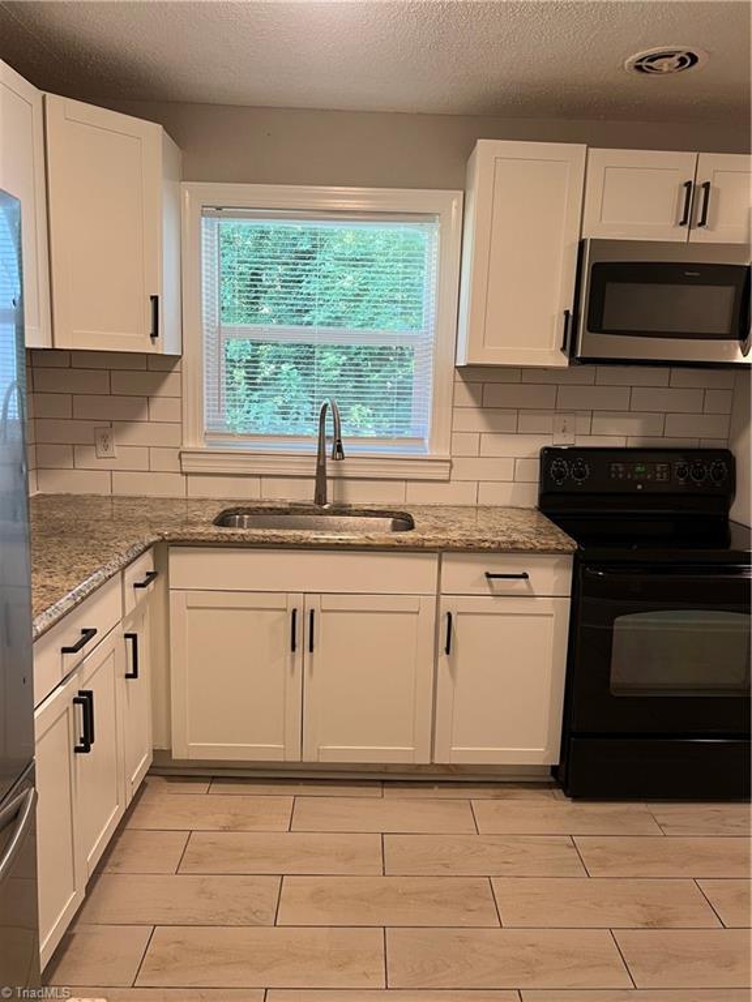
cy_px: 501
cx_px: 376
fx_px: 753
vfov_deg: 67.3
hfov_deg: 53.1
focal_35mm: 26
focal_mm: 5.7
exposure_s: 1/60
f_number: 1.5
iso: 100
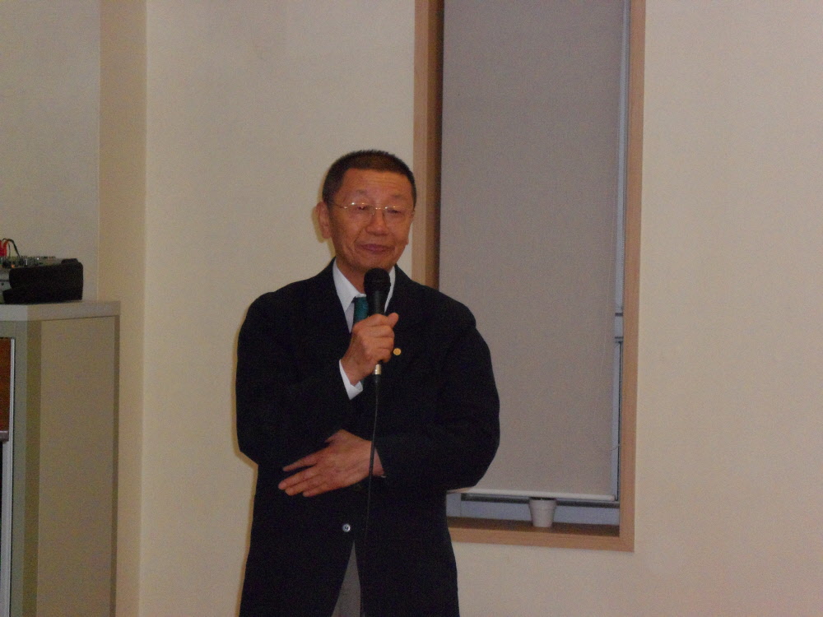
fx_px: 2568
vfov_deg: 13.7
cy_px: 308
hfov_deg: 18.2
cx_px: 412
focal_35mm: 108
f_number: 5
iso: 640
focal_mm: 19.6
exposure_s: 1/60
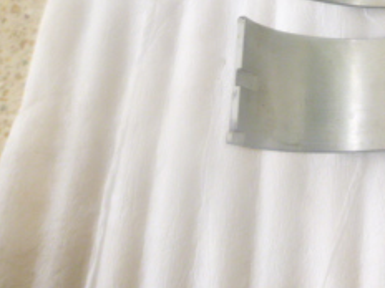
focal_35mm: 69
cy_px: -94
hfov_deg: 24.2
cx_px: 516
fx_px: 767
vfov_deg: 19.5
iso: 100
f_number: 3.1
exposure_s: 1/125
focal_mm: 4.5
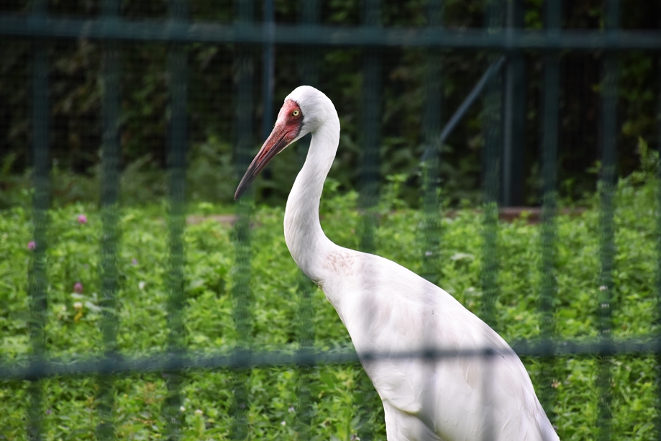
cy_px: 212
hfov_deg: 8.8
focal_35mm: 234
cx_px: 334
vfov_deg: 5.9
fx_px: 4297
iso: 800
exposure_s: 1/800
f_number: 5.6
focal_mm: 140
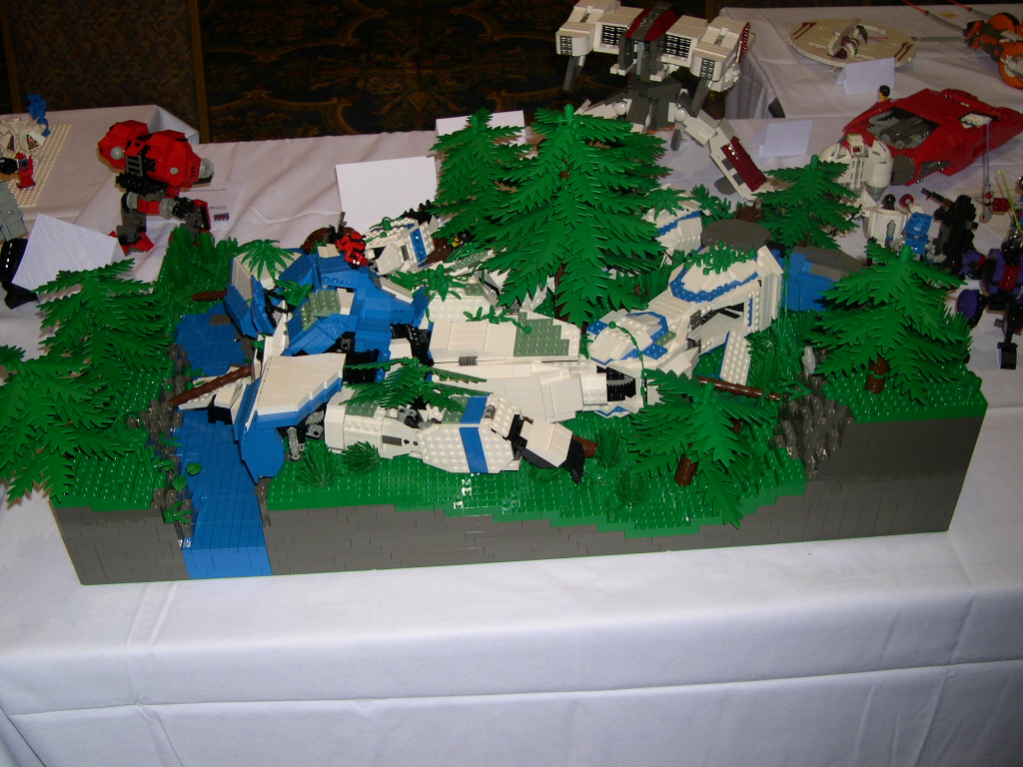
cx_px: 512
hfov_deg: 49.0
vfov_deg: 37.7
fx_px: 1123
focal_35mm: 38
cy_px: 384
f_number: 2.8
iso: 100
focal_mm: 8
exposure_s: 1/60
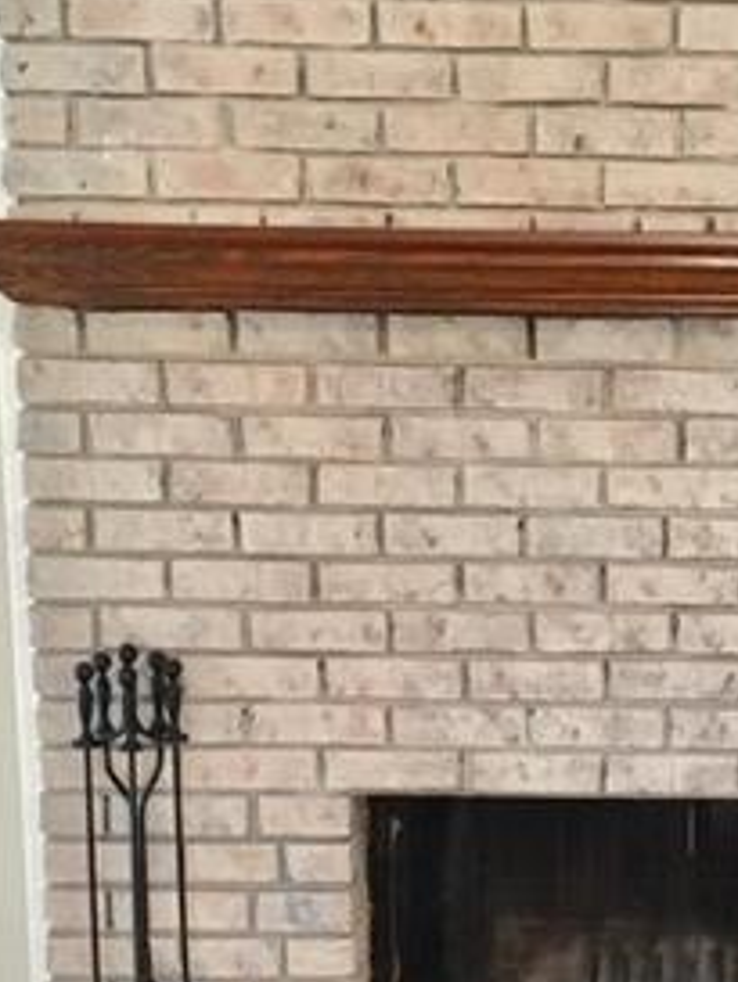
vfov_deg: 28.3
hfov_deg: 21.0
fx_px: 1931
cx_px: 720
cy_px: 676
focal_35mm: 68
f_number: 2.2
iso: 160
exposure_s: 1/8
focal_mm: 4.15
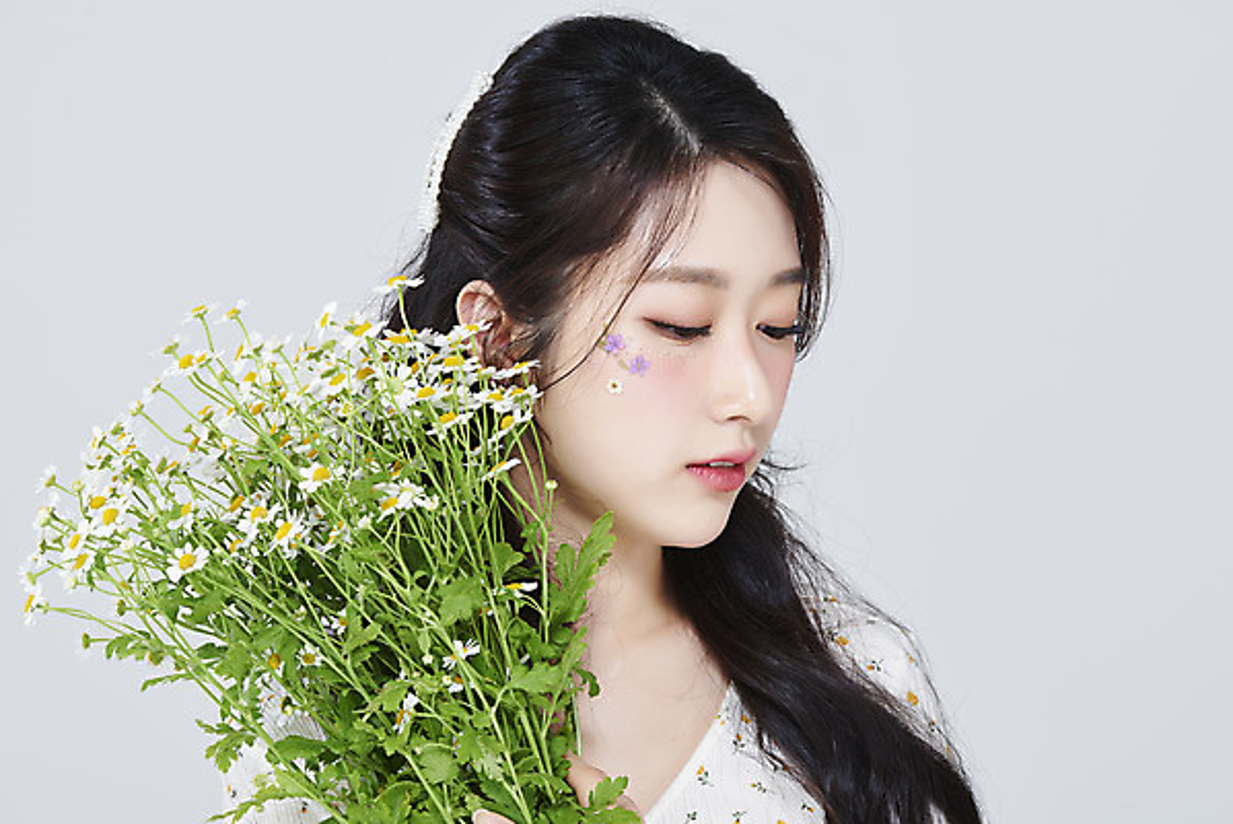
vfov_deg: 13.1
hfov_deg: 19.4
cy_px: 412
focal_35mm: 105
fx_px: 3598
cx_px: 616
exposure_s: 1/125
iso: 64
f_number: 11
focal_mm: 105
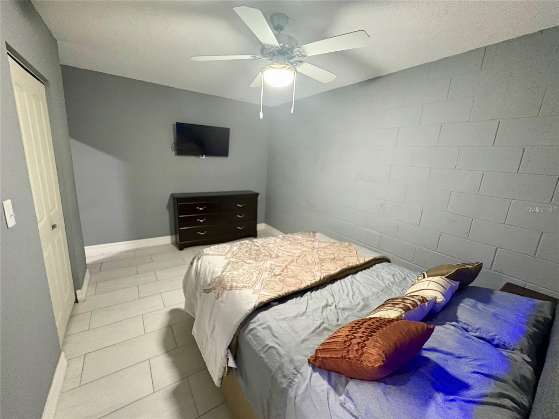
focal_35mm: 14
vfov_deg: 85.7
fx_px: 226
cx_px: 280
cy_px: 210
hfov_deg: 102.1
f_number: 2.2
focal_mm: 2.22
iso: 1000
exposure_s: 1/40
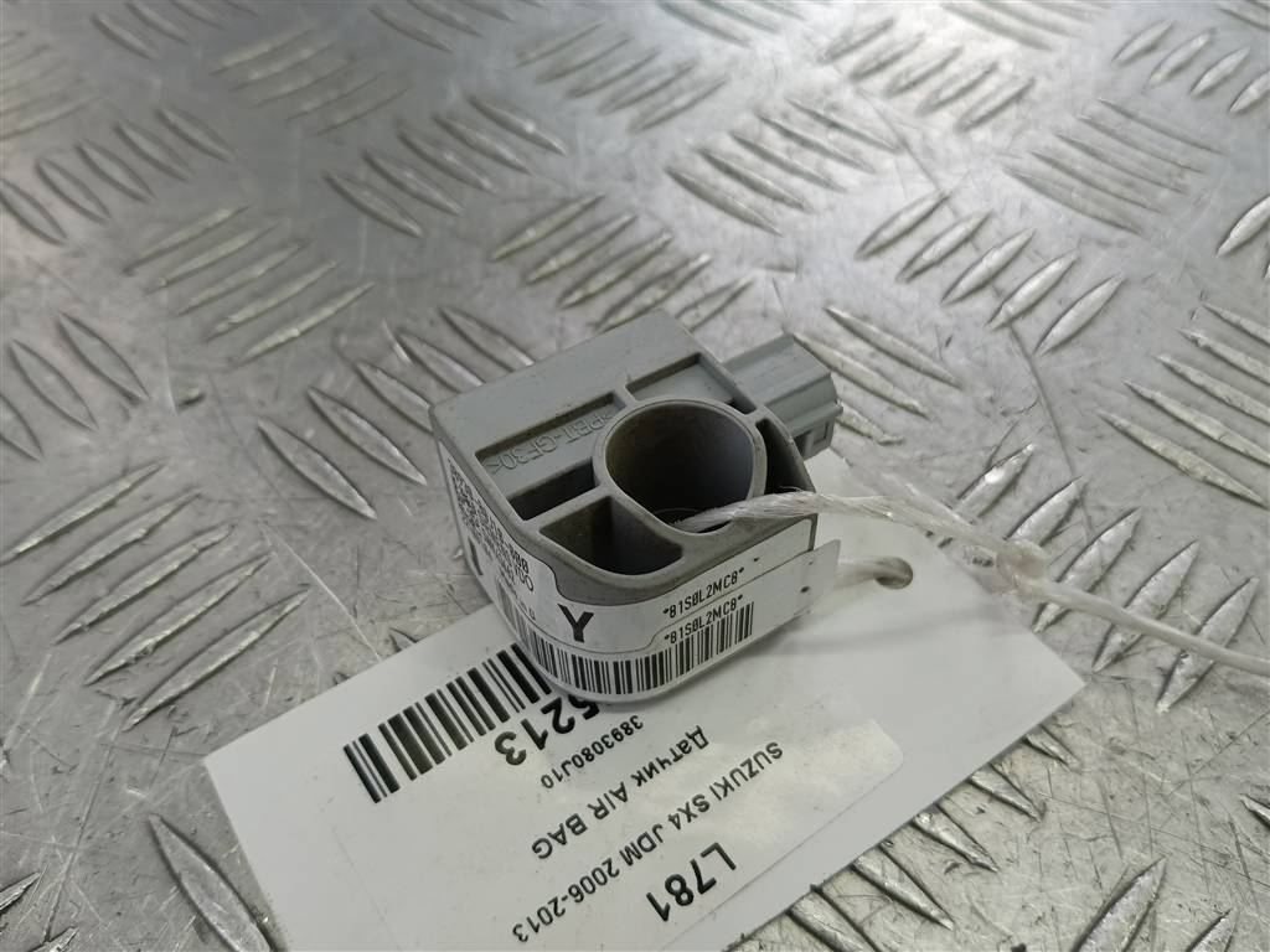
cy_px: 476
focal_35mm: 27
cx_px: 635
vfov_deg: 51.4
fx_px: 991
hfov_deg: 65.3
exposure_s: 1/100
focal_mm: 4.11
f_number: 1.6
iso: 90
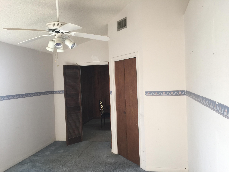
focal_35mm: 29
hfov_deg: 61.7
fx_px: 192
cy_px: 86
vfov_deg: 48.2
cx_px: 114
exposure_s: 1/40
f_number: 2.2
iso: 32
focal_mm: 4.15
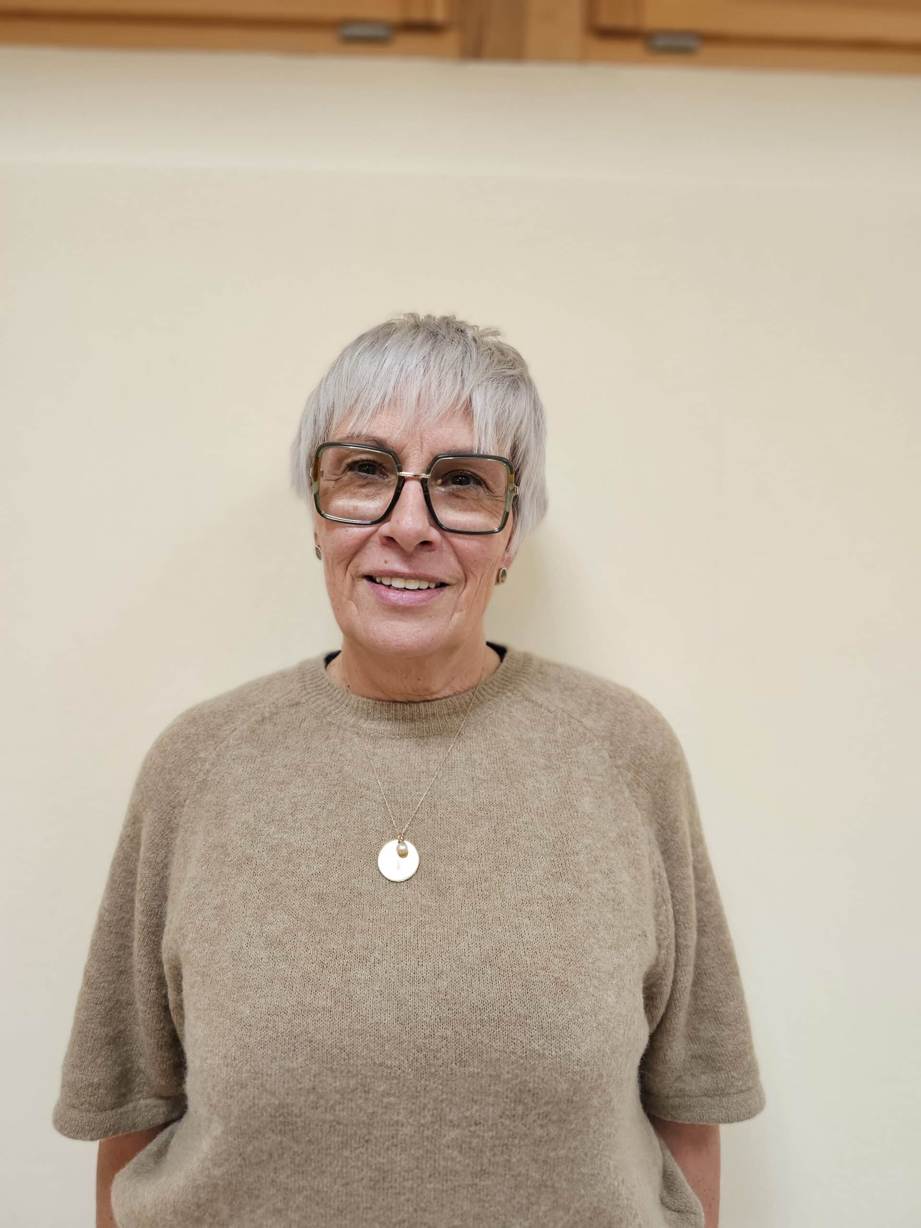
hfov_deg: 58.9
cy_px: 614
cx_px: 460
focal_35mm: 23
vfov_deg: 73.9
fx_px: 816
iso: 160
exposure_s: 1/100
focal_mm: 6.3
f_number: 1.7
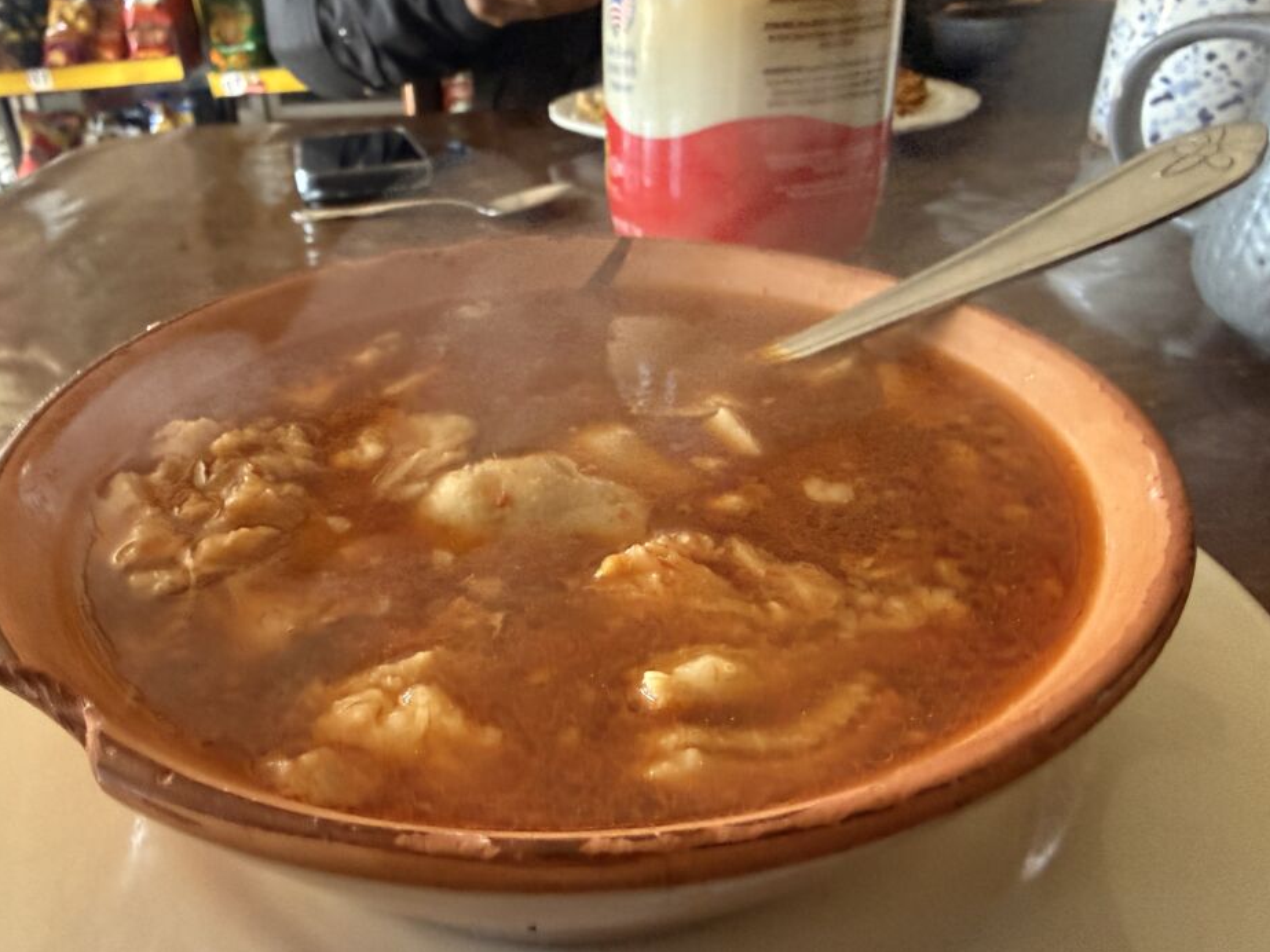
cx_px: 640
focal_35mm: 26
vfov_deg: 53.0
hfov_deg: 67.3
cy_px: 440
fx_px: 954
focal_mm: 2.22
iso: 800
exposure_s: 1/60
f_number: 2.2
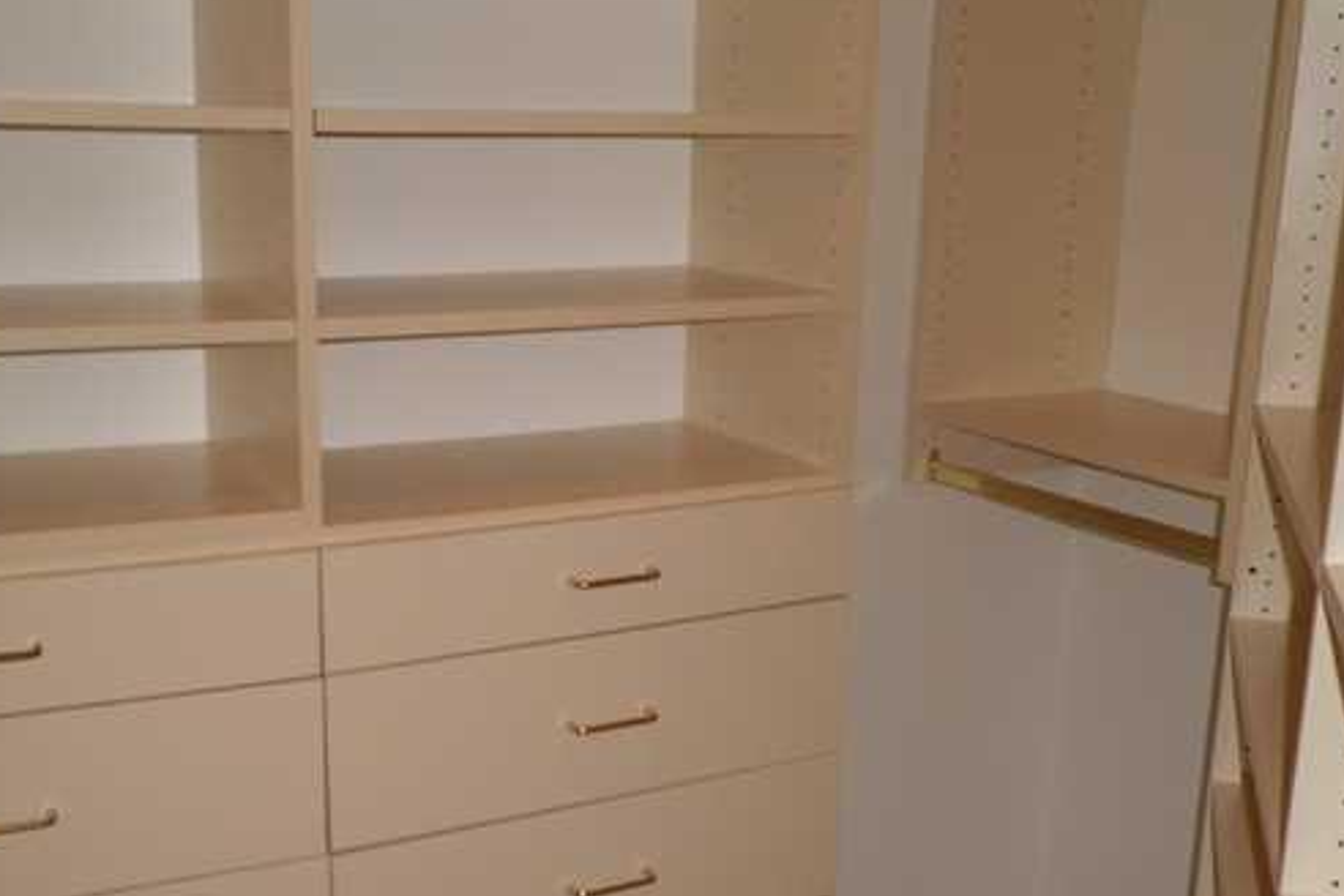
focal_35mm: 44
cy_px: 579
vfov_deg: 30.3
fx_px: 1643
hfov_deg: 44.5
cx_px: 617
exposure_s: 1/60
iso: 100
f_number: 2.8
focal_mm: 4.7
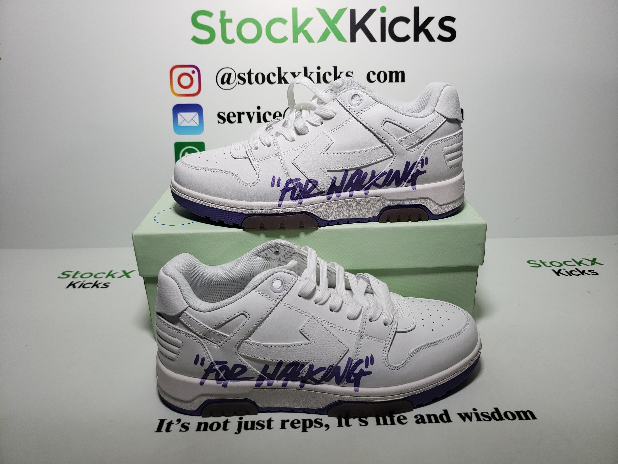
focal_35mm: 26
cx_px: 309
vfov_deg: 53.1
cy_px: 232
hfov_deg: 67.3
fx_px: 464
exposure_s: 1/507
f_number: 1.5
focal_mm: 4.3
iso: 50
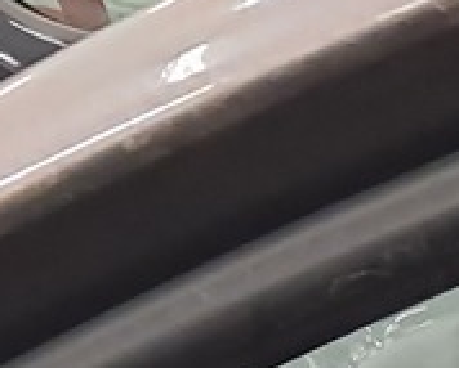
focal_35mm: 213
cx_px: 1269
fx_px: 2898
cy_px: 1233
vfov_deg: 6.4
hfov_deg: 8.0
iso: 800
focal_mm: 4
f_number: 1.8
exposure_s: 1/25
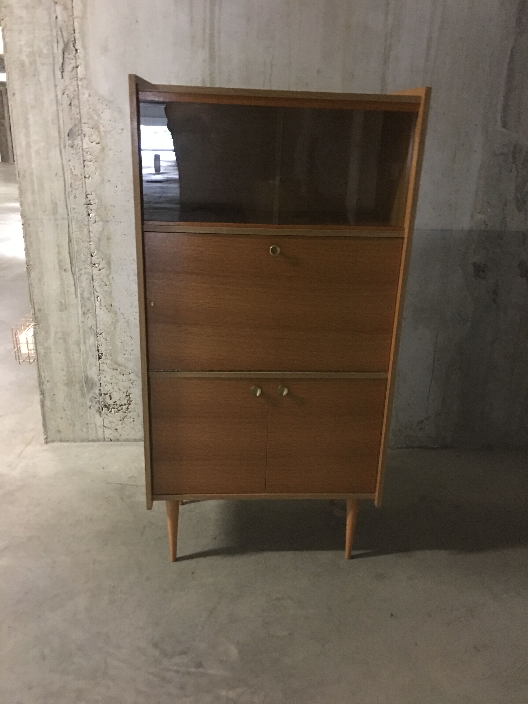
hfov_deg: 48.2
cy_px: 352
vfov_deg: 61.7
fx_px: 590
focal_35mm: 29
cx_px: 264
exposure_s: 1/4
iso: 125
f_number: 2.2
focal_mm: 4.15
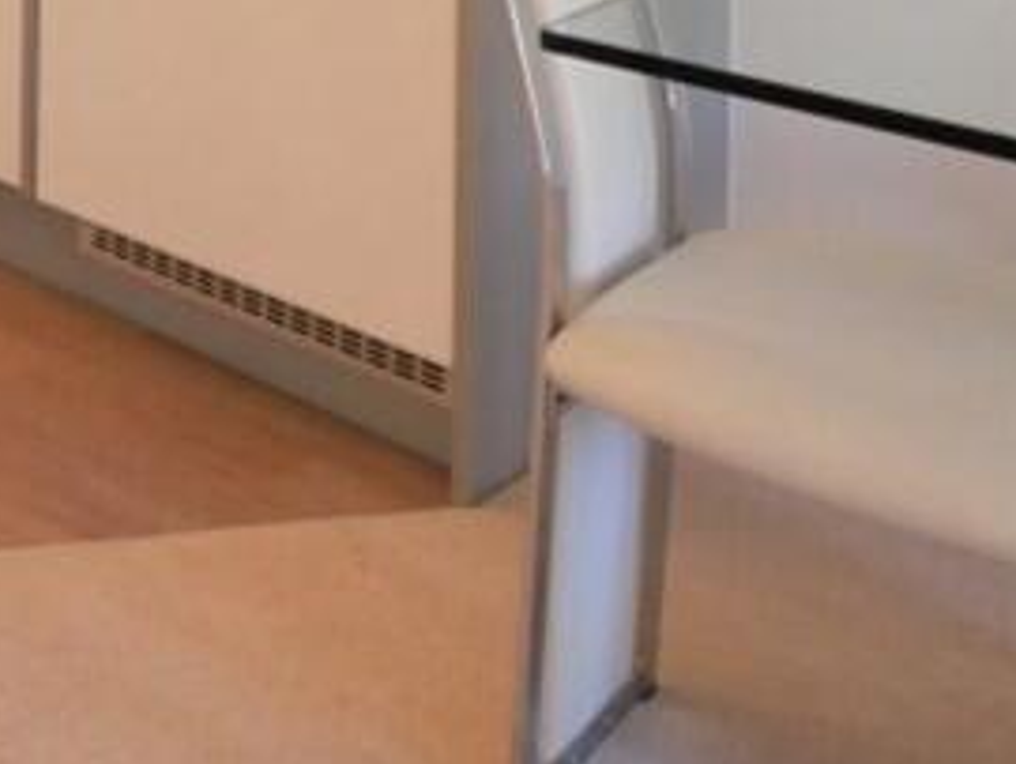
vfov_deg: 21.4
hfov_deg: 31.3
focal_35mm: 53
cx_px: -151
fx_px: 1557
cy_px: -491
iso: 800
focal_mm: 7
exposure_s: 1/60
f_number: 4
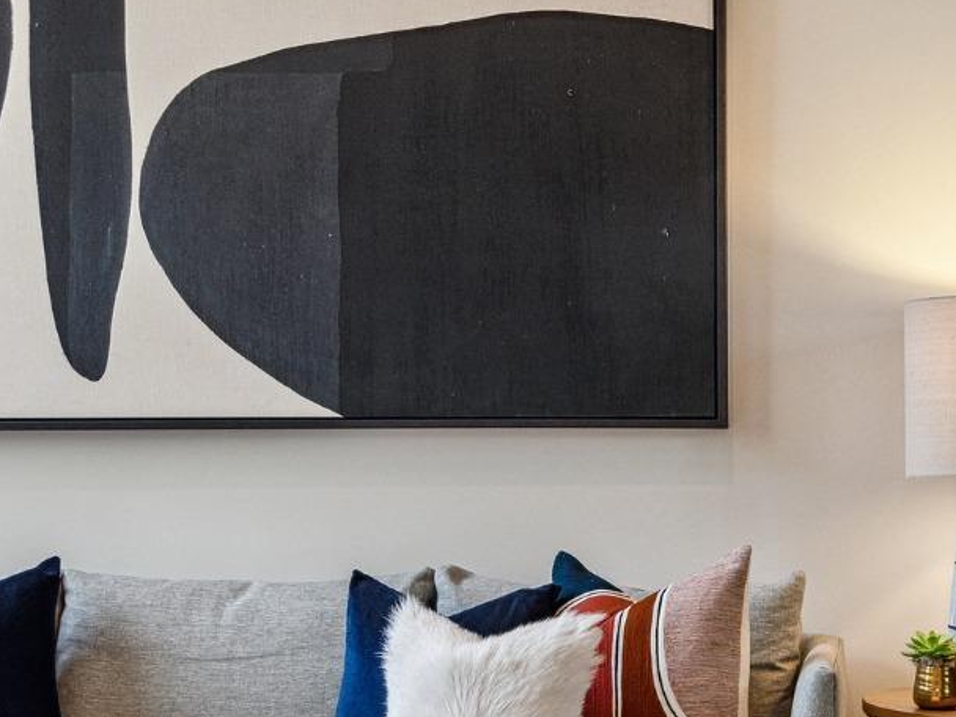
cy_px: 414
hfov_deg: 22.8
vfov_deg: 17.8
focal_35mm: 83
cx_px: 901
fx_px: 2292
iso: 400
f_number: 16
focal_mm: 35
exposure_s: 1/15
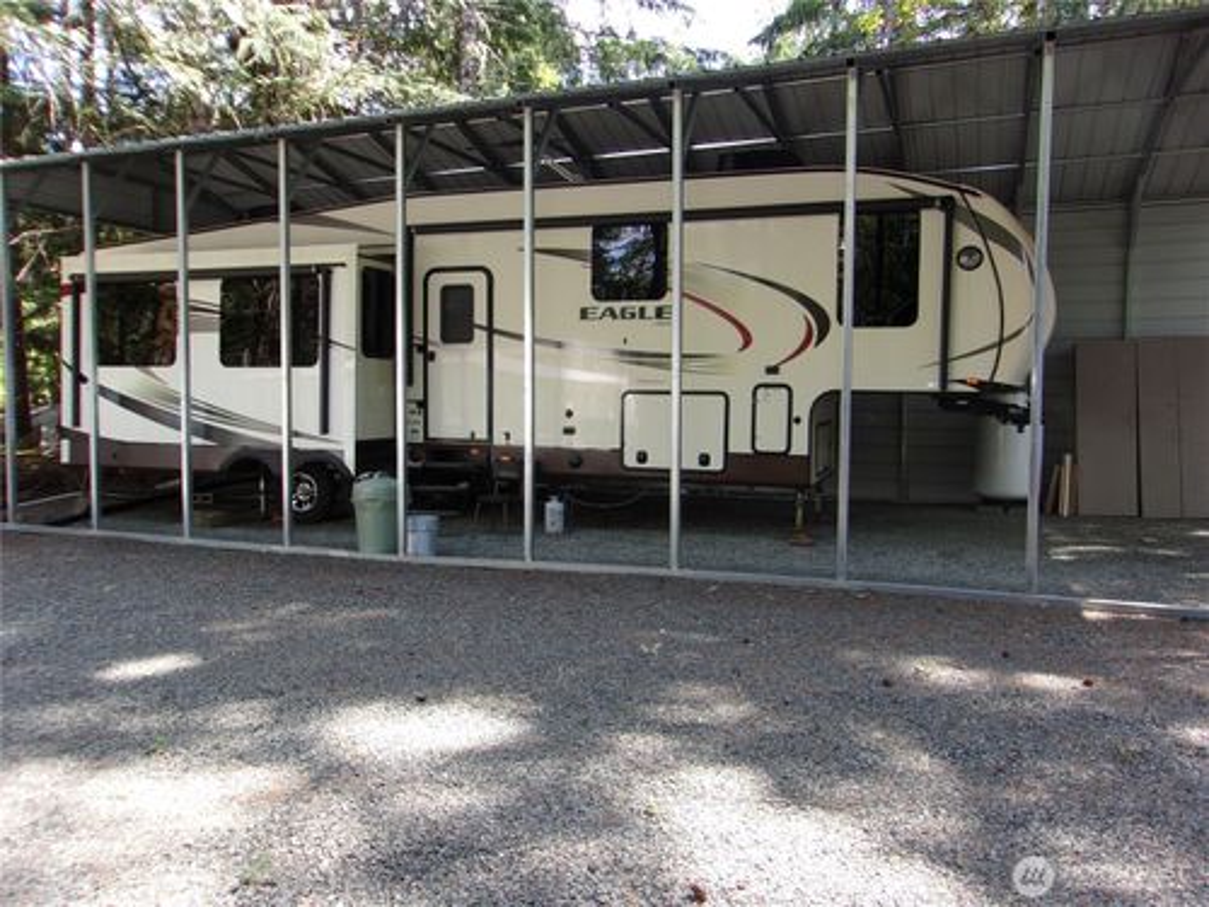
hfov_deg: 65.3
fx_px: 943
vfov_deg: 51.4
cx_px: 604
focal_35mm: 27
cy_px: 454
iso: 80
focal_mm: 4.9
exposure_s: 1/100
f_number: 3
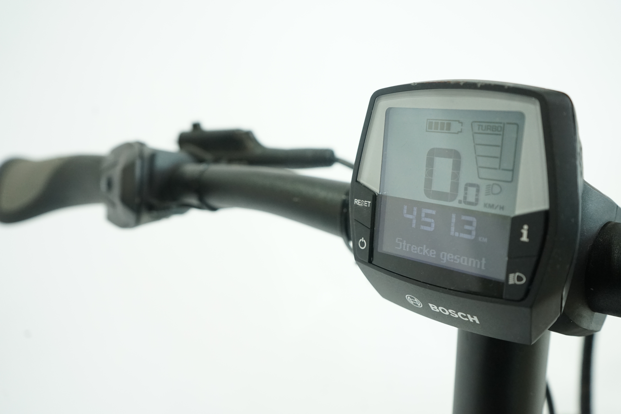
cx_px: 310
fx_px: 569
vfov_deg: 40.0
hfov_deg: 57.2
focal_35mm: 33
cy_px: 207
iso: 2500
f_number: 5
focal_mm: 33
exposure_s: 1/200
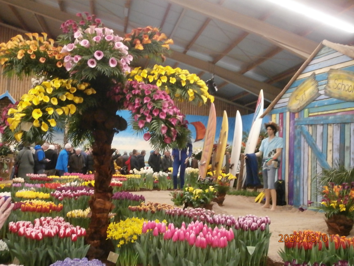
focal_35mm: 38
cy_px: 133
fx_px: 389
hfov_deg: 49.0
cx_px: 177
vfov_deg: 37.7
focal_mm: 6.67
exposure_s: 1/20
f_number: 3.9
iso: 800
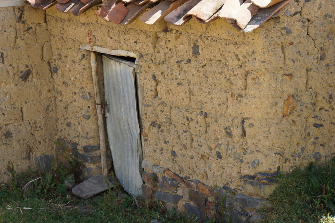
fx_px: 1089
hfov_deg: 17.5
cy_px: 112
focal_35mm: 117
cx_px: 168
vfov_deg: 11.7
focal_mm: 78.6
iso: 160
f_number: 6.3
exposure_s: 1/125
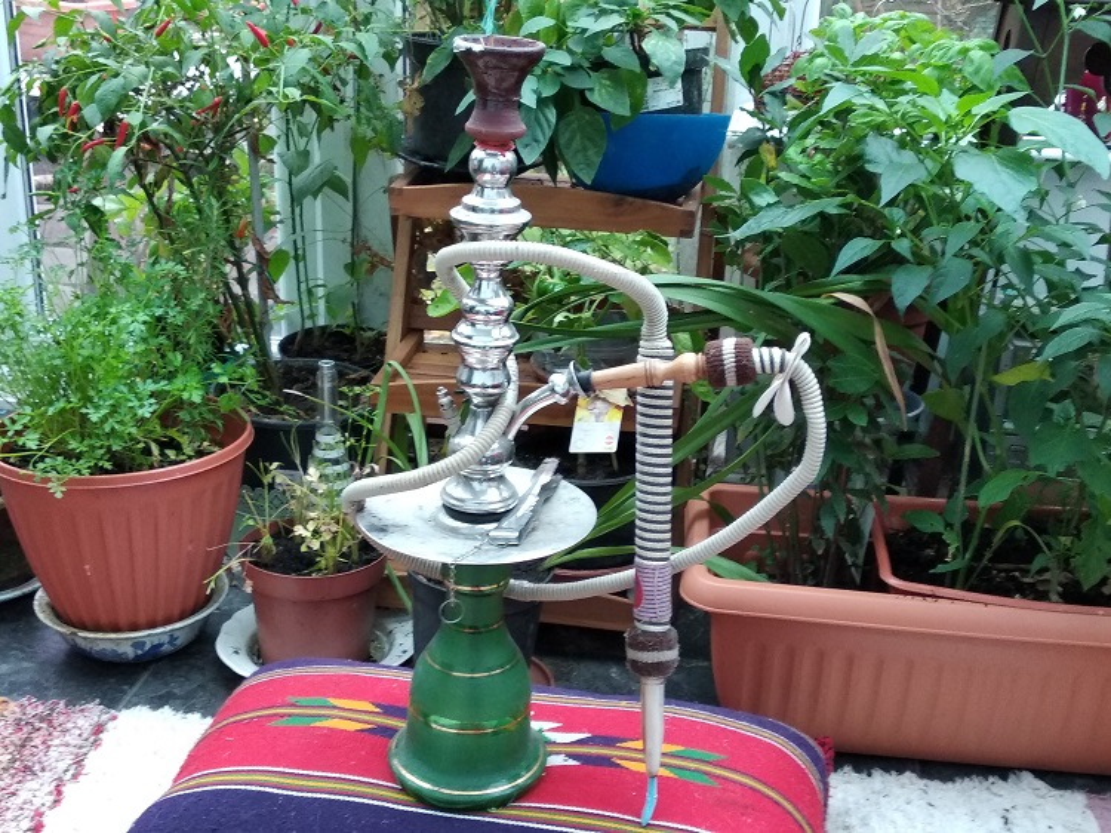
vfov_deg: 53.0
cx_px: 556
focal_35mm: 26
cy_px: 416
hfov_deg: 67.3
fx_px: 834
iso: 500
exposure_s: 1/33
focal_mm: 3.81
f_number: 2.2
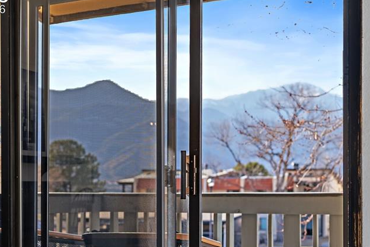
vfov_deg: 20.8
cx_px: 191
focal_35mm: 65
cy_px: 182
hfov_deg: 31.0
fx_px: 668
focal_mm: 40
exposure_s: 1/100
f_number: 2.8
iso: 100
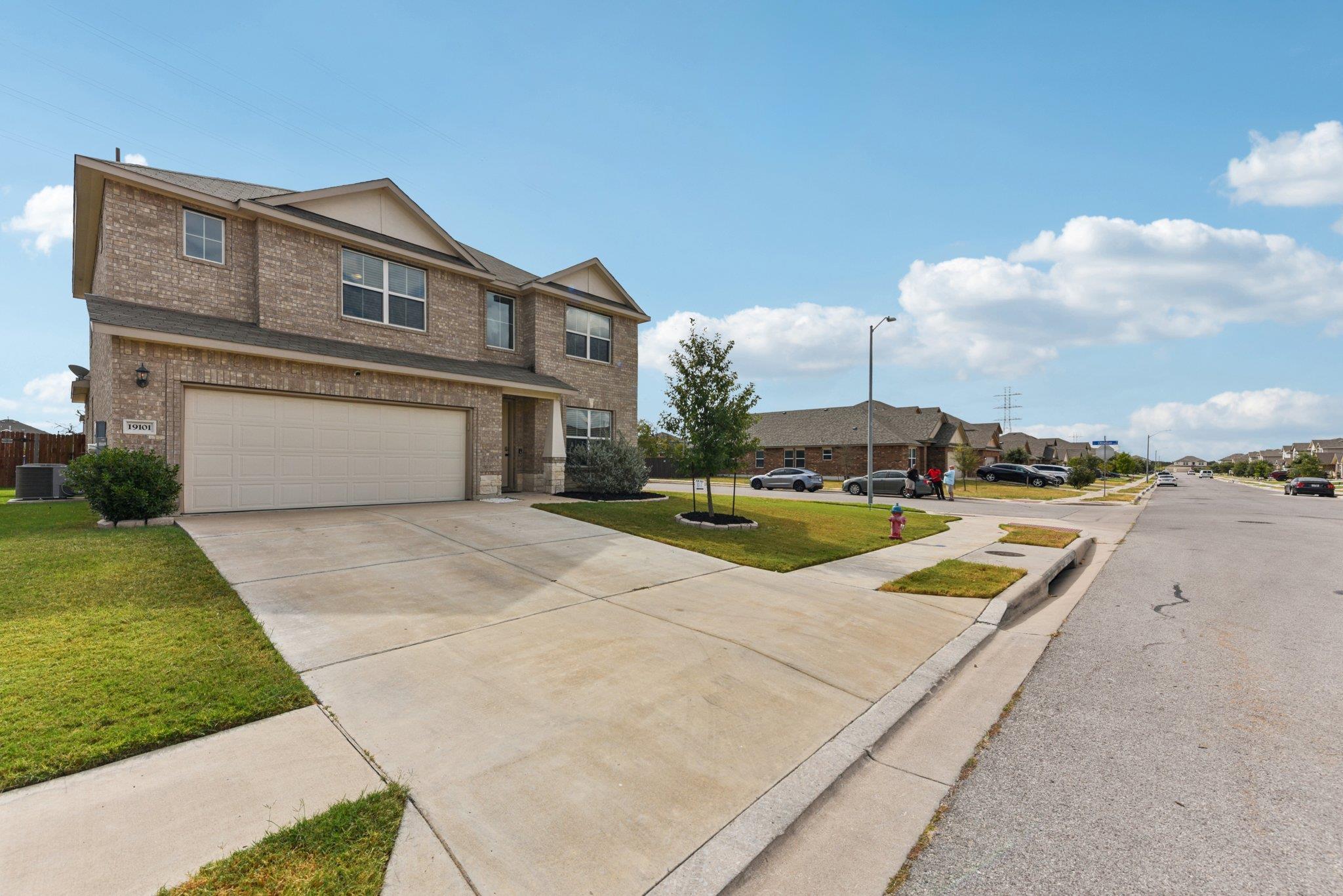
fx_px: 522
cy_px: 448
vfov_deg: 81.2
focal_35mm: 14
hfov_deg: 104.2
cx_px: 672
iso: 100
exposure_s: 1/500
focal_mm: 14
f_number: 8
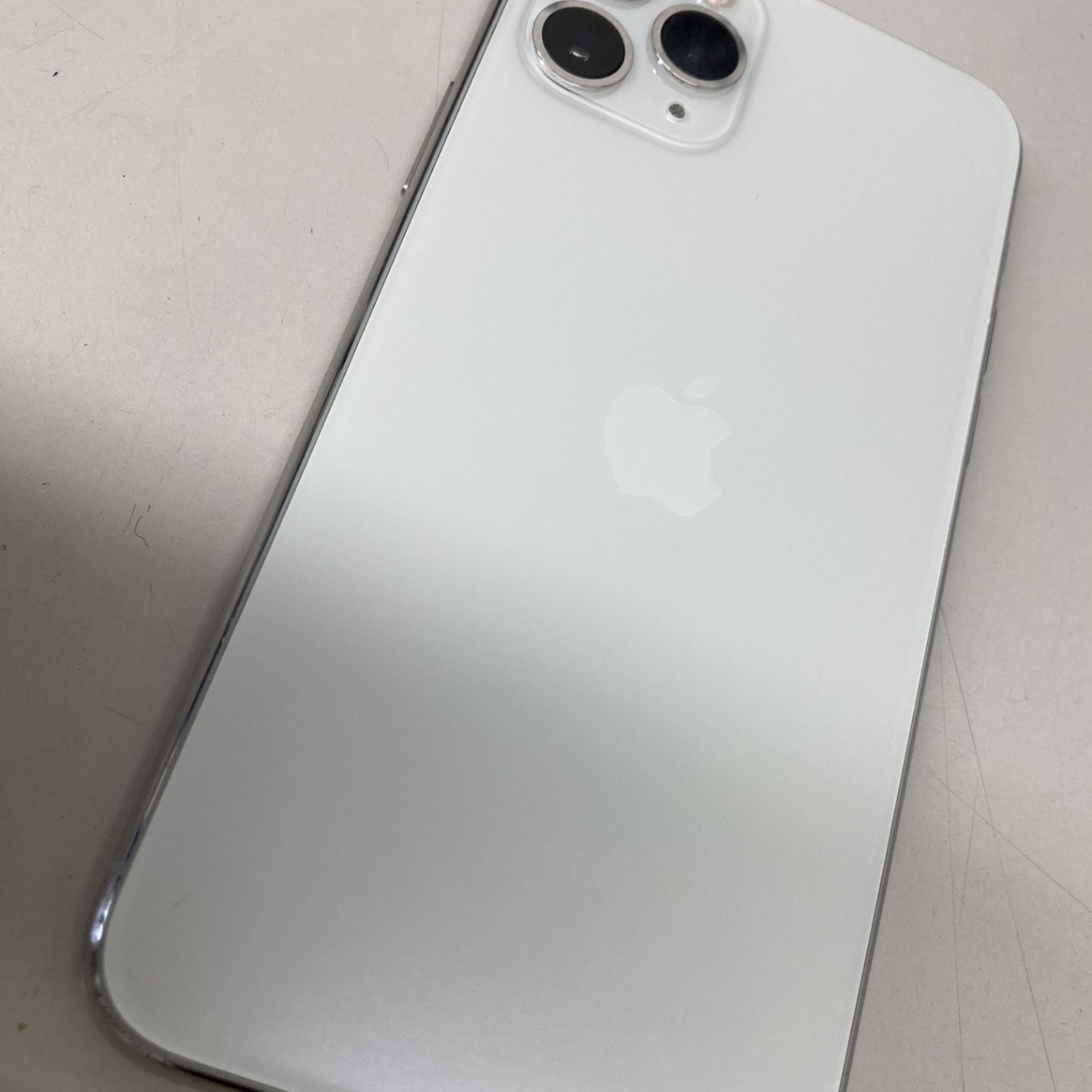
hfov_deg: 48.5
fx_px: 1213
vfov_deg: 48.4
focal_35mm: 34
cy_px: 572
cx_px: 543
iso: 50
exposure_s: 1/100
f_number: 1.8
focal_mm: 3.99
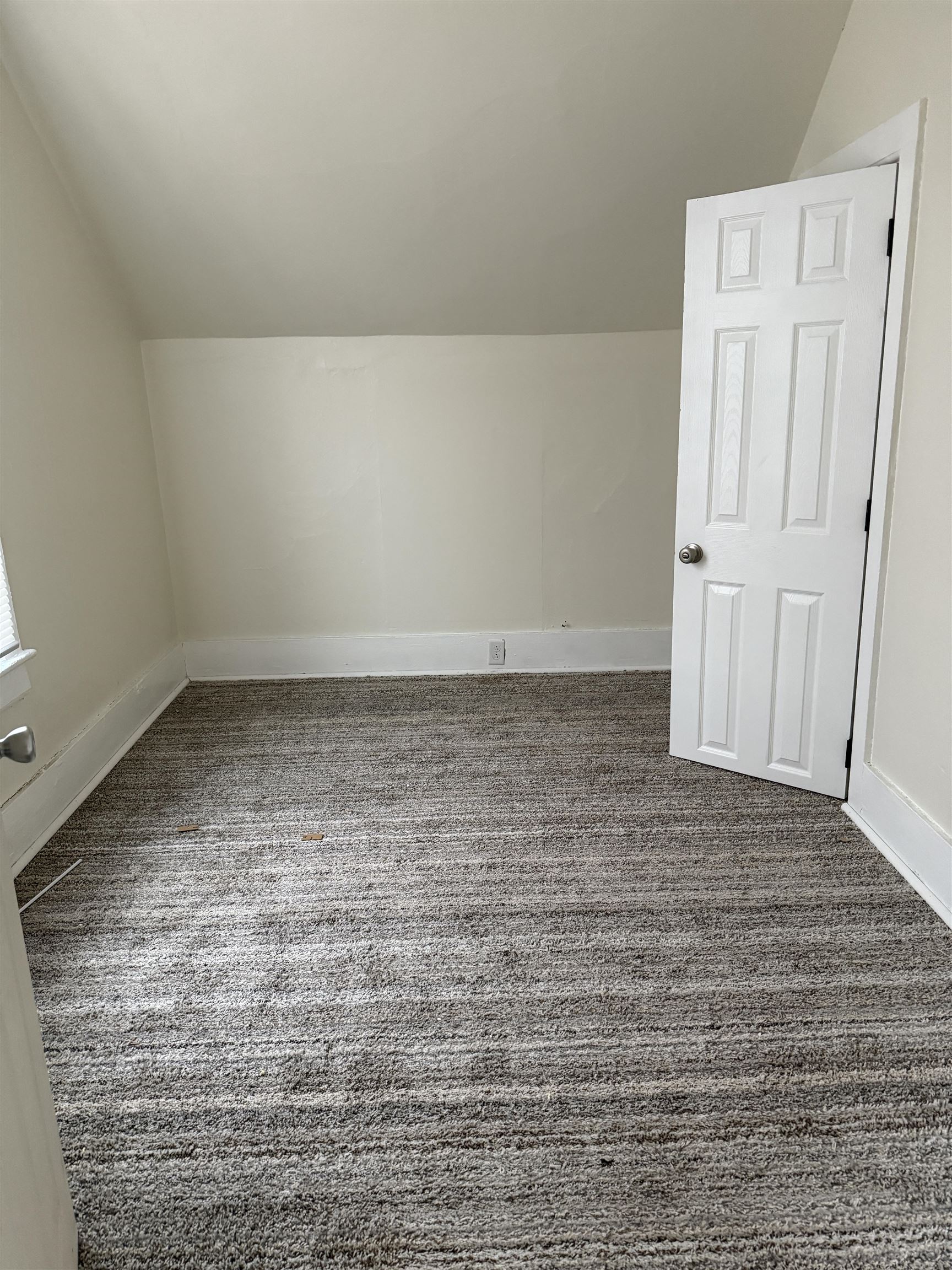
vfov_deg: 71.6
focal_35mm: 24
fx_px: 880
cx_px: 476
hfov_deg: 56.8
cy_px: 635
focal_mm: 6.76
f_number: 1.78
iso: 640
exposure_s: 1/40
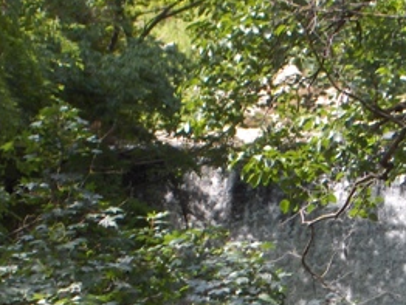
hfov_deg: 6.3
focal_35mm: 314
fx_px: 3686
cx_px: 321
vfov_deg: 4.7
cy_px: 401
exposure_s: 1/157
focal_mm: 24
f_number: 4.9
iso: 174
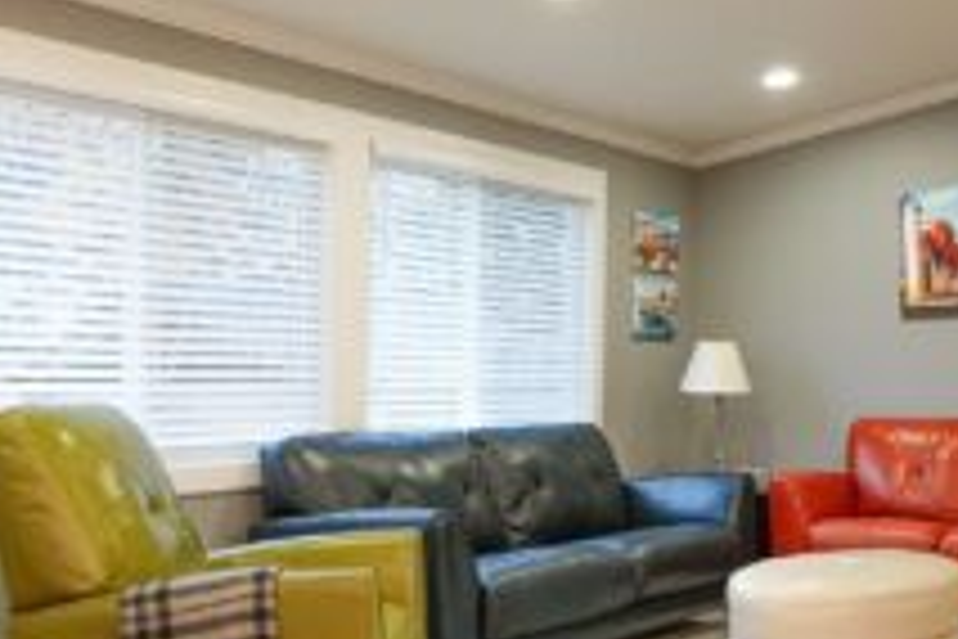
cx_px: 679
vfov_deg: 29.8
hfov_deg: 42.7
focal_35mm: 45
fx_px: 1197
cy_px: 376
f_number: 2.8
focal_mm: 16
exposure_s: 1/160
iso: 1600
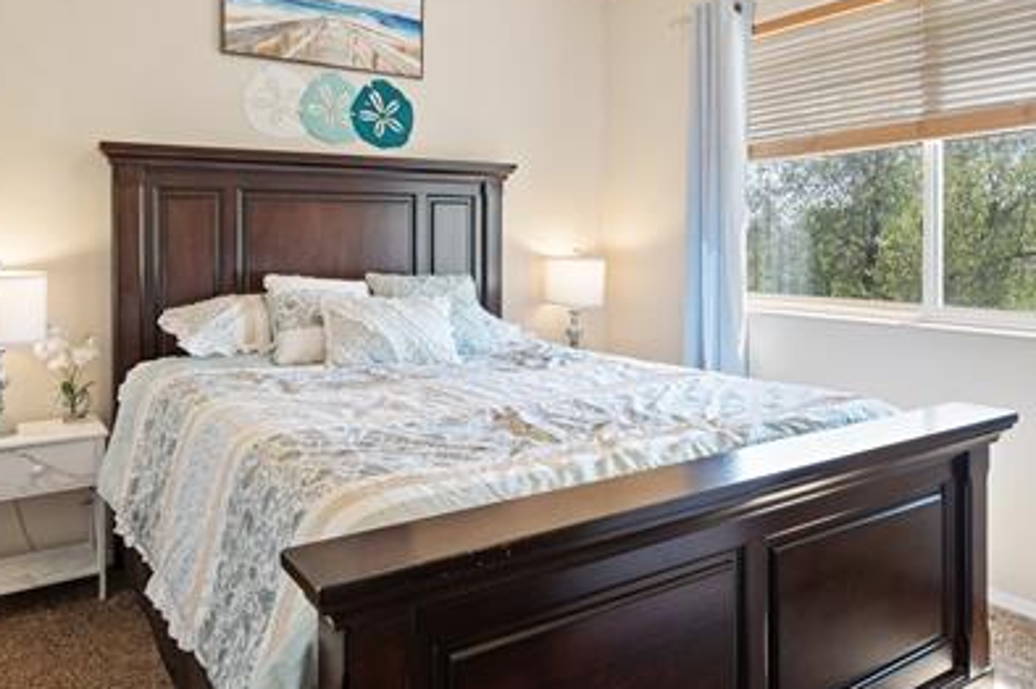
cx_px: 510
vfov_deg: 49.1
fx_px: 748
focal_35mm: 26
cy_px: 268
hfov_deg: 69.4
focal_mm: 16
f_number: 7.1
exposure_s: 1/15
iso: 500
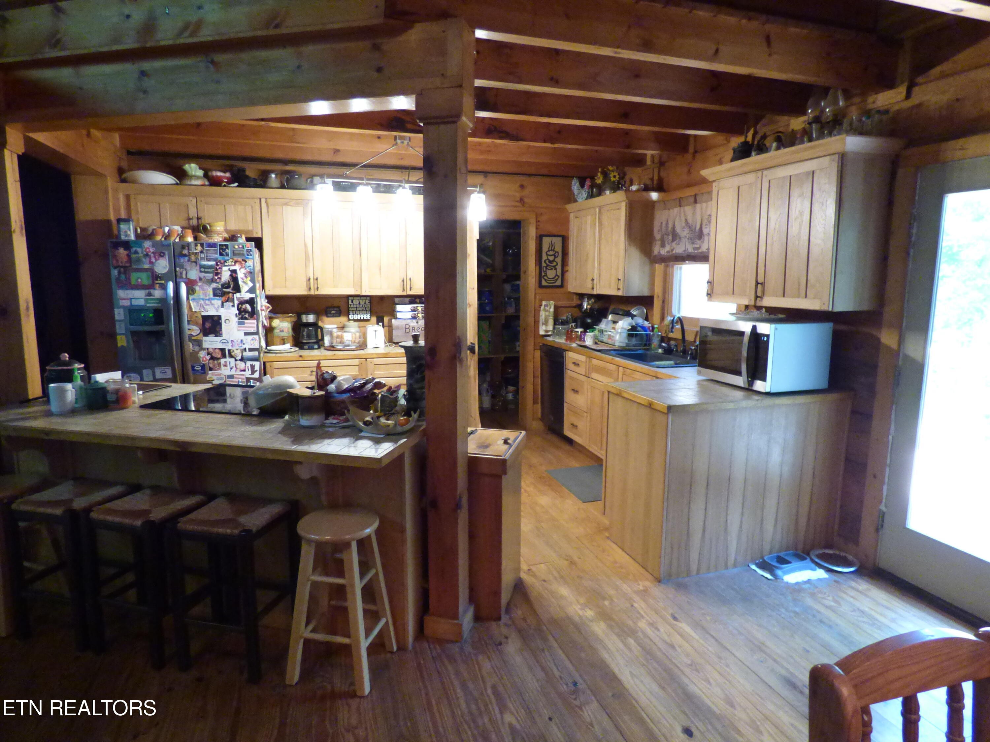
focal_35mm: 20
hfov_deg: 81.7
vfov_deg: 66.0
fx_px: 572
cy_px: 371
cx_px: 495
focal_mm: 3.58
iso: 800
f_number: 2.8
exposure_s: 1/30
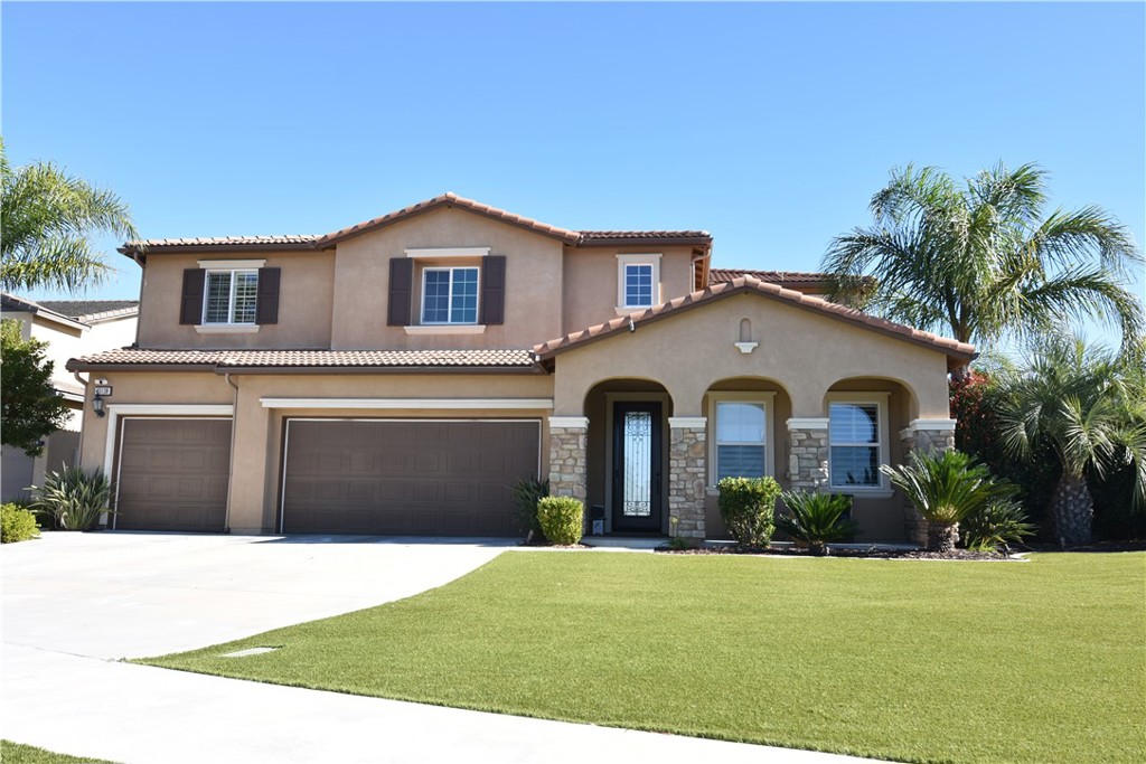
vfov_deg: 43.6
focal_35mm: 30
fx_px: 955
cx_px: 573
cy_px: 382
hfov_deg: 61.9
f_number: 7.1
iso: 100
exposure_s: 1/200
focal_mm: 20
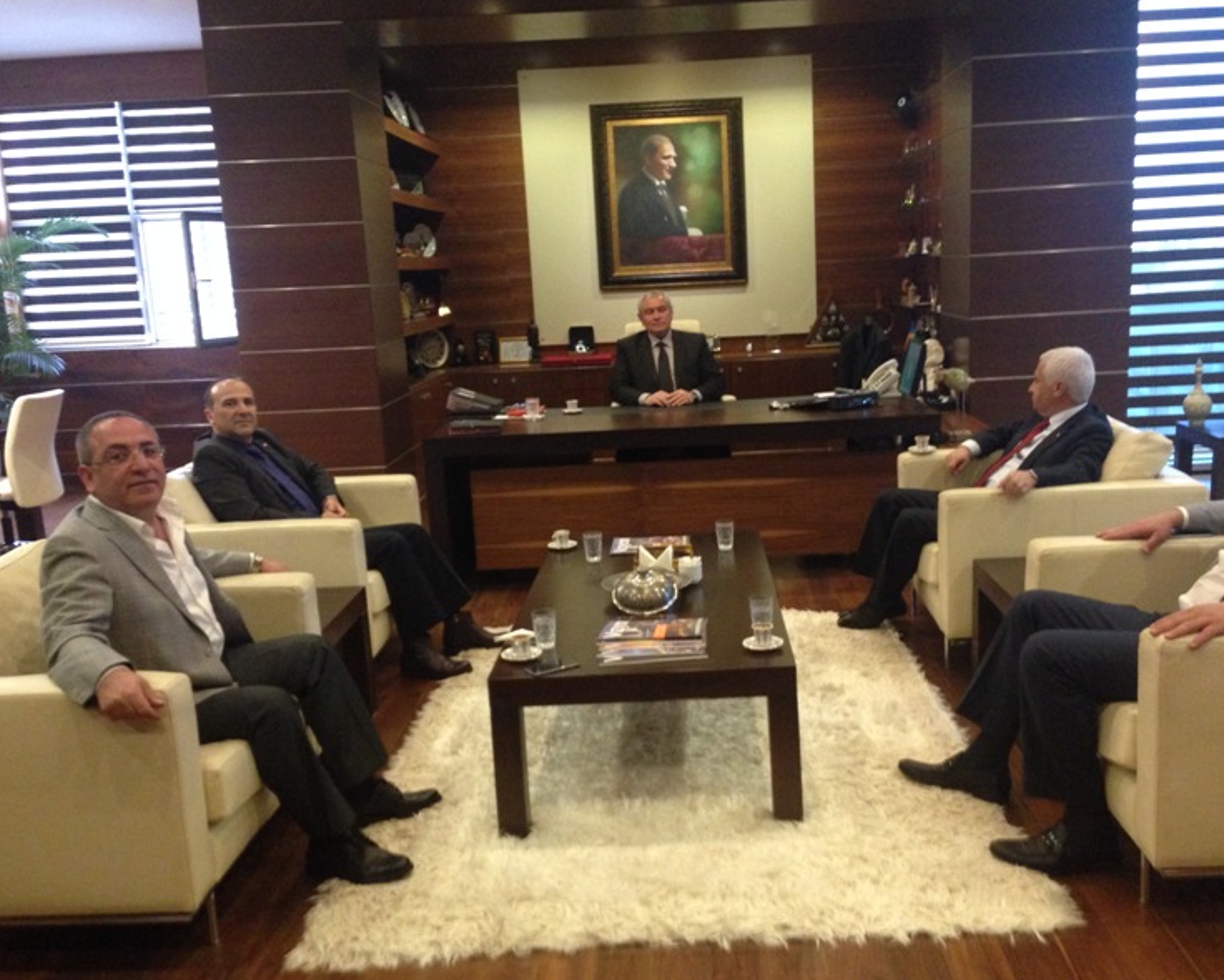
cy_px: 486
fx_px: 1268
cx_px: 655
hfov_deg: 51.5
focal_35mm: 35
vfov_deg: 42.2
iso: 400
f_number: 2.4
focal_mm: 4.12
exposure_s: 1/17
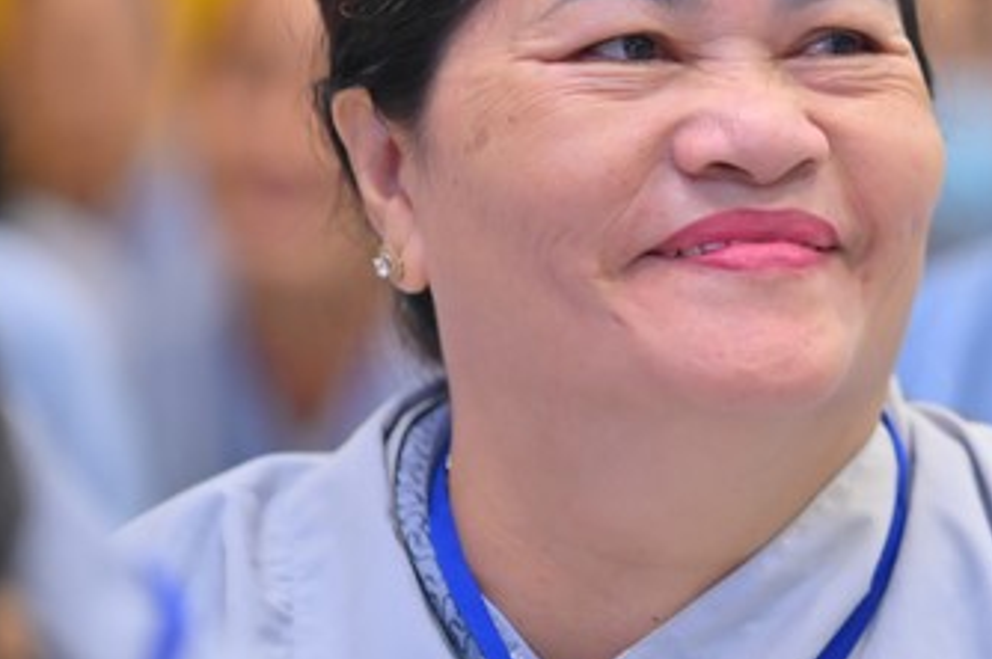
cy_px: 257
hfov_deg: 7.8
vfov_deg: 5.2
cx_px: 927
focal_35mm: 263
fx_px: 7240
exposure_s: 1/80
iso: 800
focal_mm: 135
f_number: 2.8
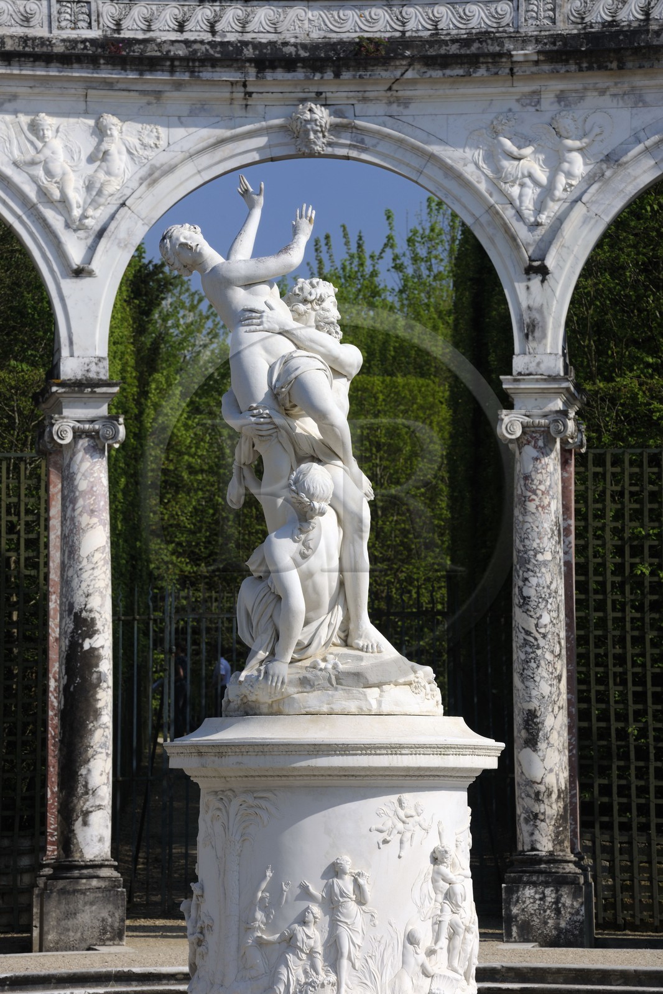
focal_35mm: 190
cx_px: 332
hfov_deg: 7.2
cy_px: 497
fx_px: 5251
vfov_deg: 10.8
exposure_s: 1/160
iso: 100
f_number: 11
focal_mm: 190
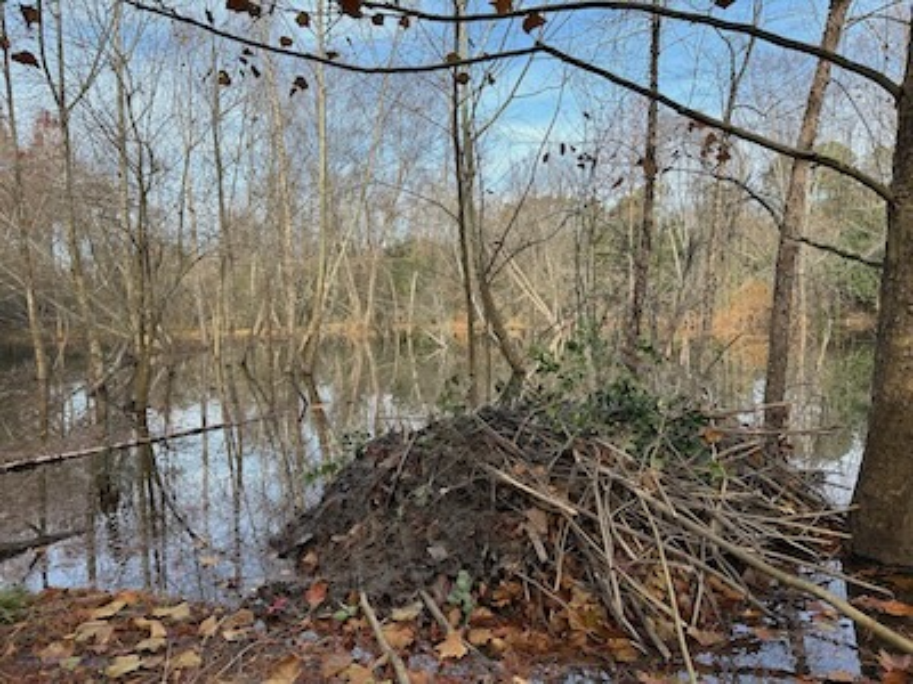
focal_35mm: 24
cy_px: 342
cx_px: 456
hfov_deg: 71.6
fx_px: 633
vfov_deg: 56.8
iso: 80
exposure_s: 1/1119
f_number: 1.78
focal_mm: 6.86
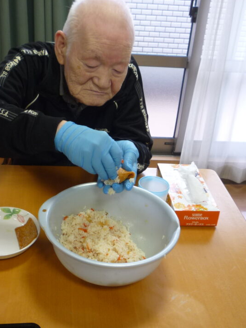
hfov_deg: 34.2
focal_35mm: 42
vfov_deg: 44.8
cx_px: 94
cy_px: 170
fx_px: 398
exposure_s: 1/30
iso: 125
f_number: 3.3
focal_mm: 5.2
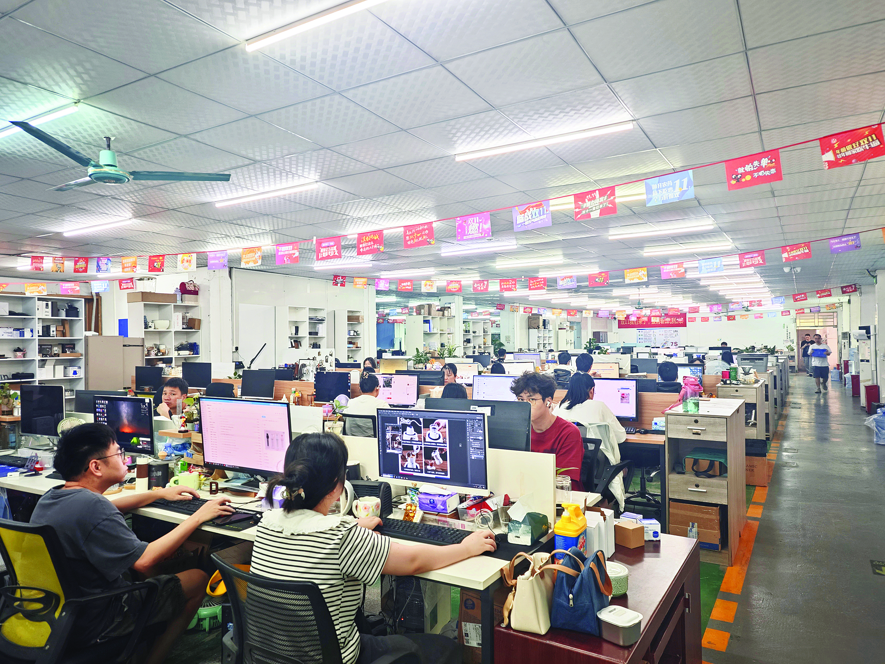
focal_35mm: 23
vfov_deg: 58.9
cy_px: 332
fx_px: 588
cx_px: 442
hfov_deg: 73.9
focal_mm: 6.55
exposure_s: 1/59.1
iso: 400
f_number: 1.6
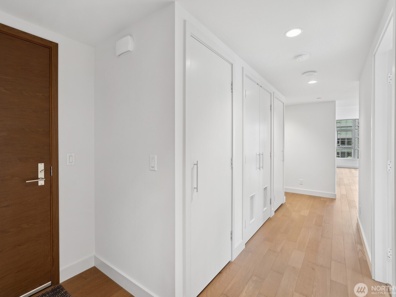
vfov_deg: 78.1
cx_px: 186
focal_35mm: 16
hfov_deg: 94.4
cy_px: 144
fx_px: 183
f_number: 8
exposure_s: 1/5
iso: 100
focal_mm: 14
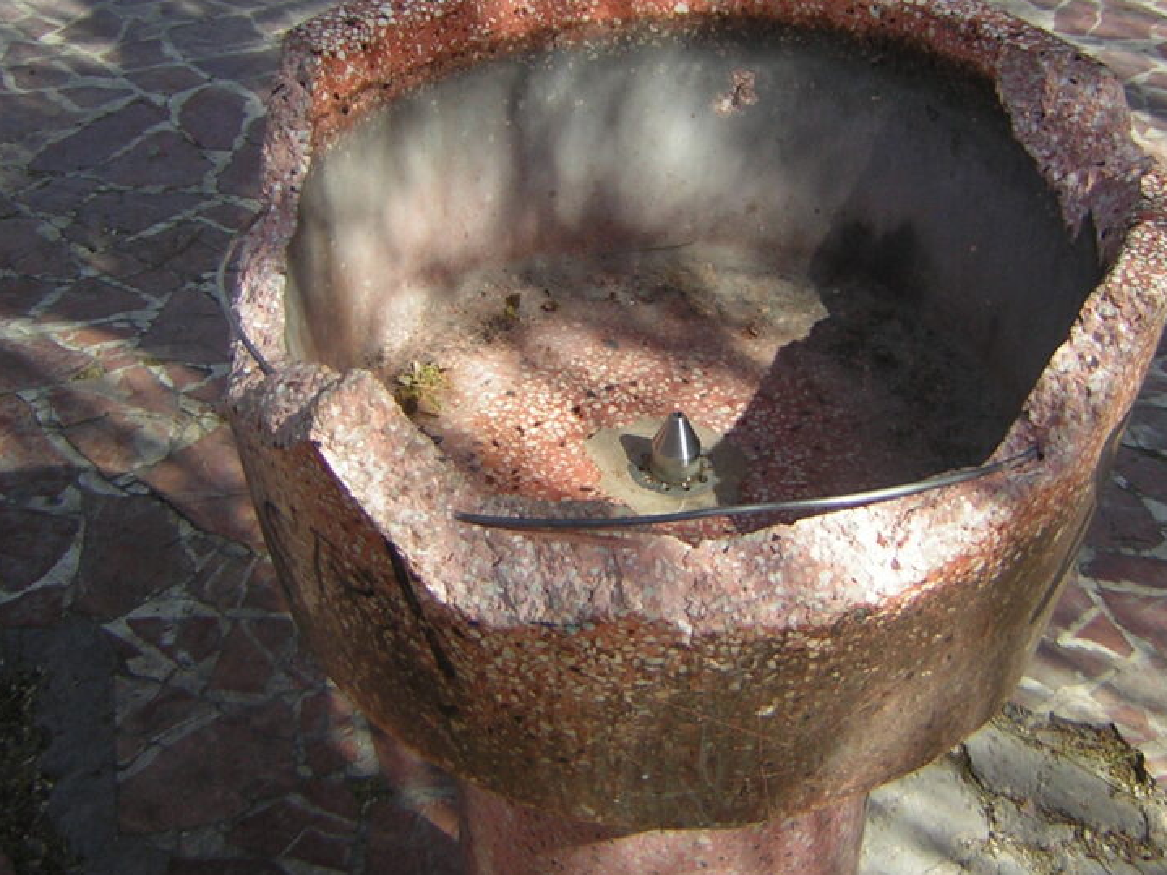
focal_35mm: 48
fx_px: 1618
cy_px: 378
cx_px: 690
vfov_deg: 30.2
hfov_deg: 39.5
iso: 50
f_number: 2.6
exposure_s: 1/423
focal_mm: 4.7
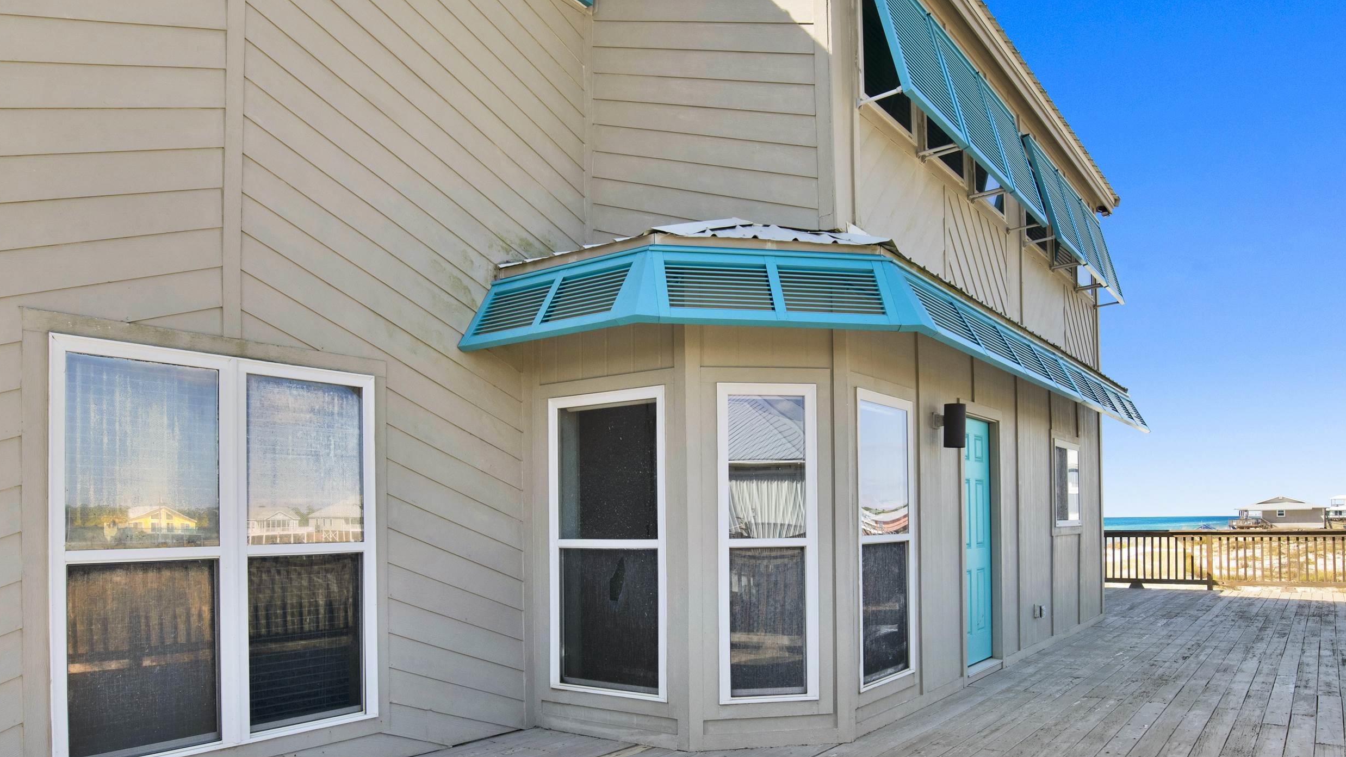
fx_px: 928
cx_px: 680
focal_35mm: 26
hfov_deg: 71.9
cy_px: 512
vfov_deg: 43.7
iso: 200
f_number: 11
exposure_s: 1/160
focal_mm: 20
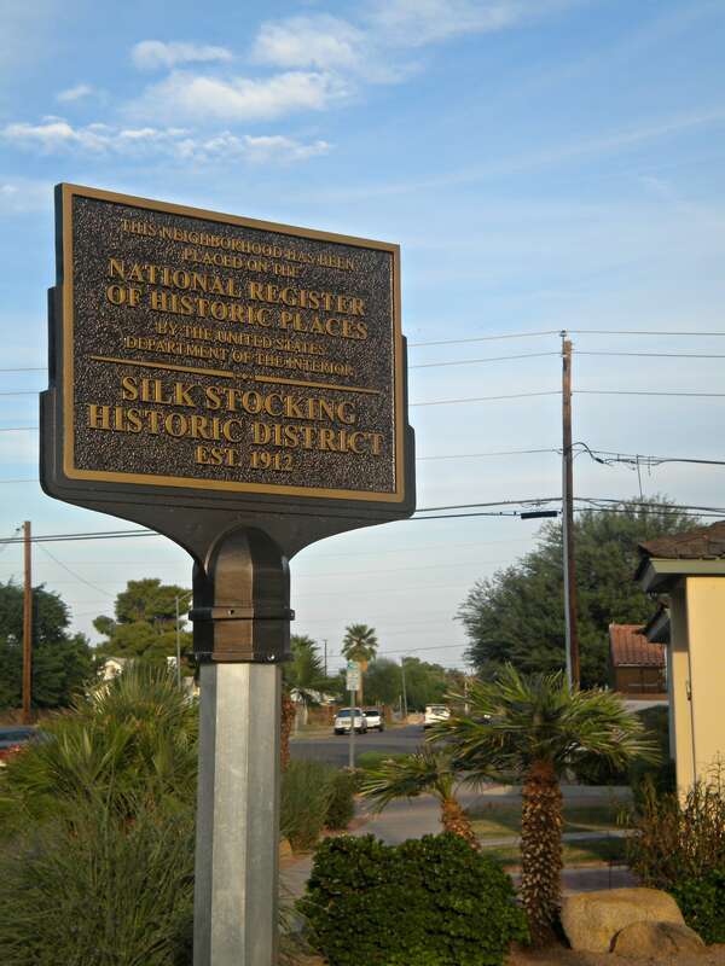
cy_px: 483
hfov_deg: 21.6
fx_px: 1899
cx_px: 362
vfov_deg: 28.6
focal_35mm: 68
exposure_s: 1/193
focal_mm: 12.3
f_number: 6.5
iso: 80
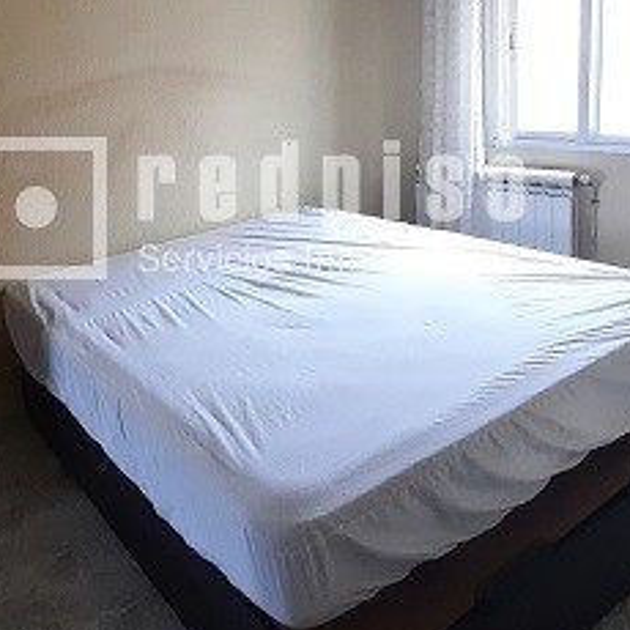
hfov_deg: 50.7
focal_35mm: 32
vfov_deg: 50.2
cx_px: 249
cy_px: 211
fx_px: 659
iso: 400
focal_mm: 1.74
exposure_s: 1/25
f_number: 2.2
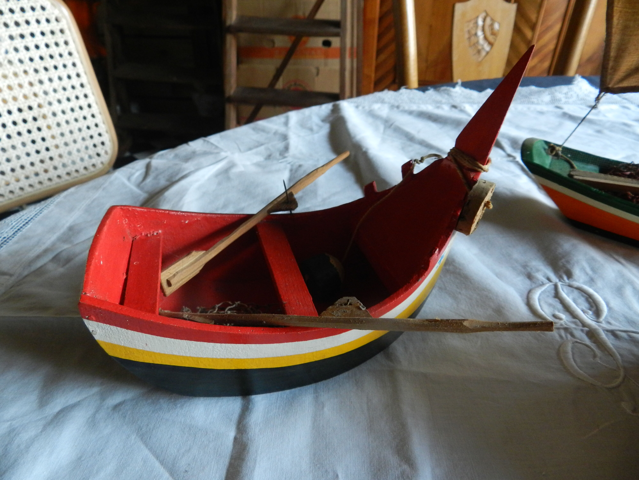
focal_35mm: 23
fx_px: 425
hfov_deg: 73.9
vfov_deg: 58.9
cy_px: 240
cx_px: 320
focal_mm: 4
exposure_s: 1/13
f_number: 3.4
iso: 400
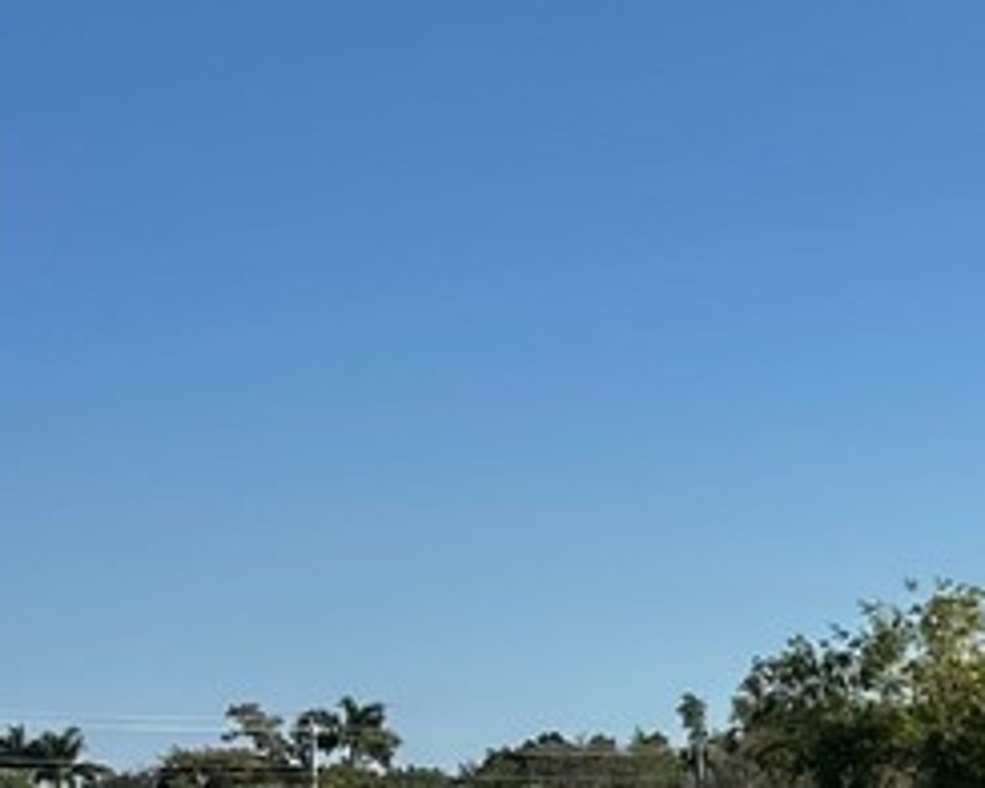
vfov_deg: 15.6
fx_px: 2857
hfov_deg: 15.4
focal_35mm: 98
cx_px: 2014
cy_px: 647
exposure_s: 1/7576
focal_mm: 6.86
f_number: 1.78
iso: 80
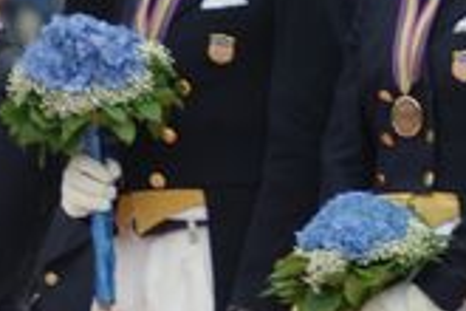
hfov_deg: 1.9
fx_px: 14277
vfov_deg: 1.2
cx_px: 362
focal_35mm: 1103
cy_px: 58
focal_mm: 190
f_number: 5.6
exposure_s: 1/250
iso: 200
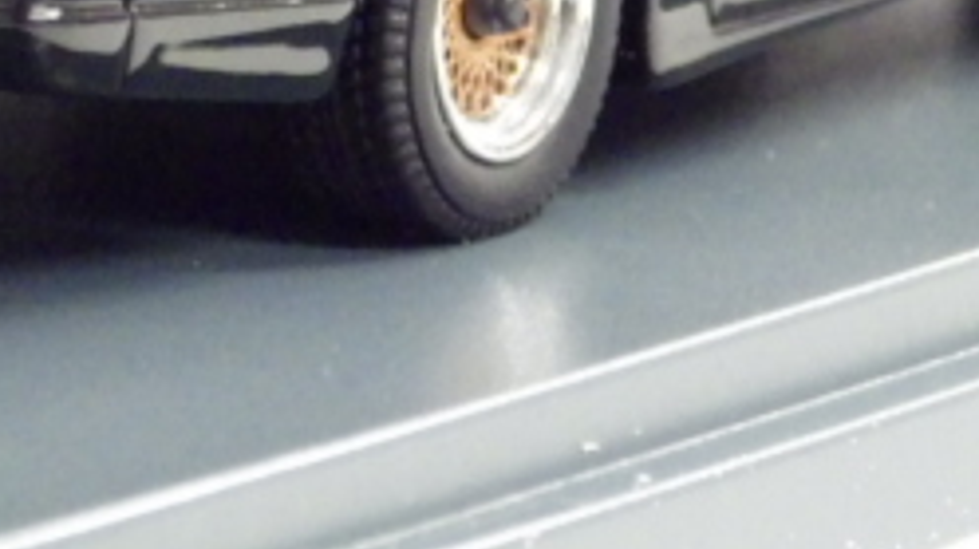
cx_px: 300
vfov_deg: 2.8
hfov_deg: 5.0
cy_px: -352
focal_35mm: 436
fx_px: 11308
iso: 1600
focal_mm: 27.8
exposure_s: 1/20
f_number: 5.2
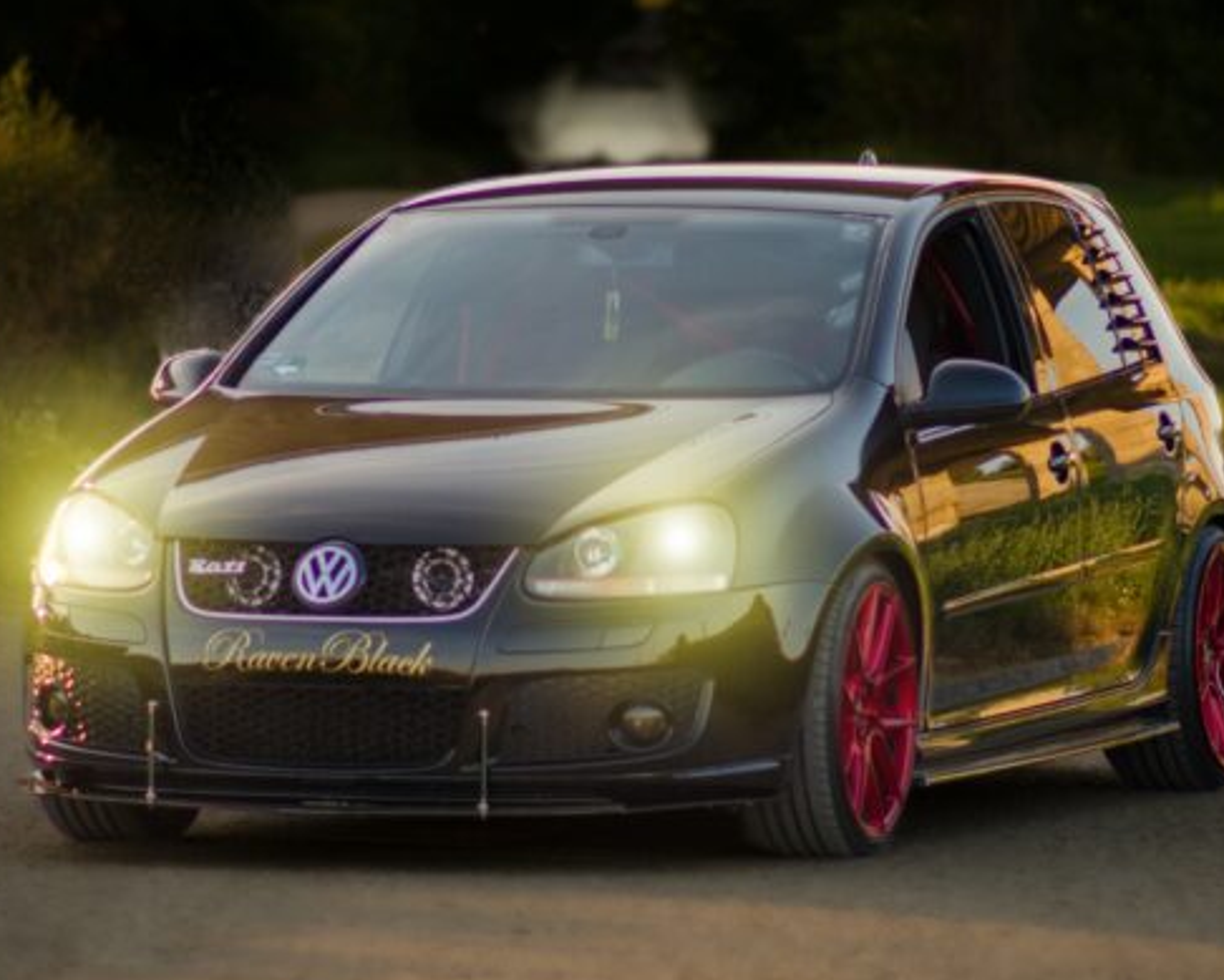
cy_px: 437
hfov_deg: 7.7
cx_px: 652
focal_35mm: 252
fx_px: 9130
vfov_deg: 6.1
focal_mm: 85
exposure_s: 1/640
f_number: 2
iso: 100
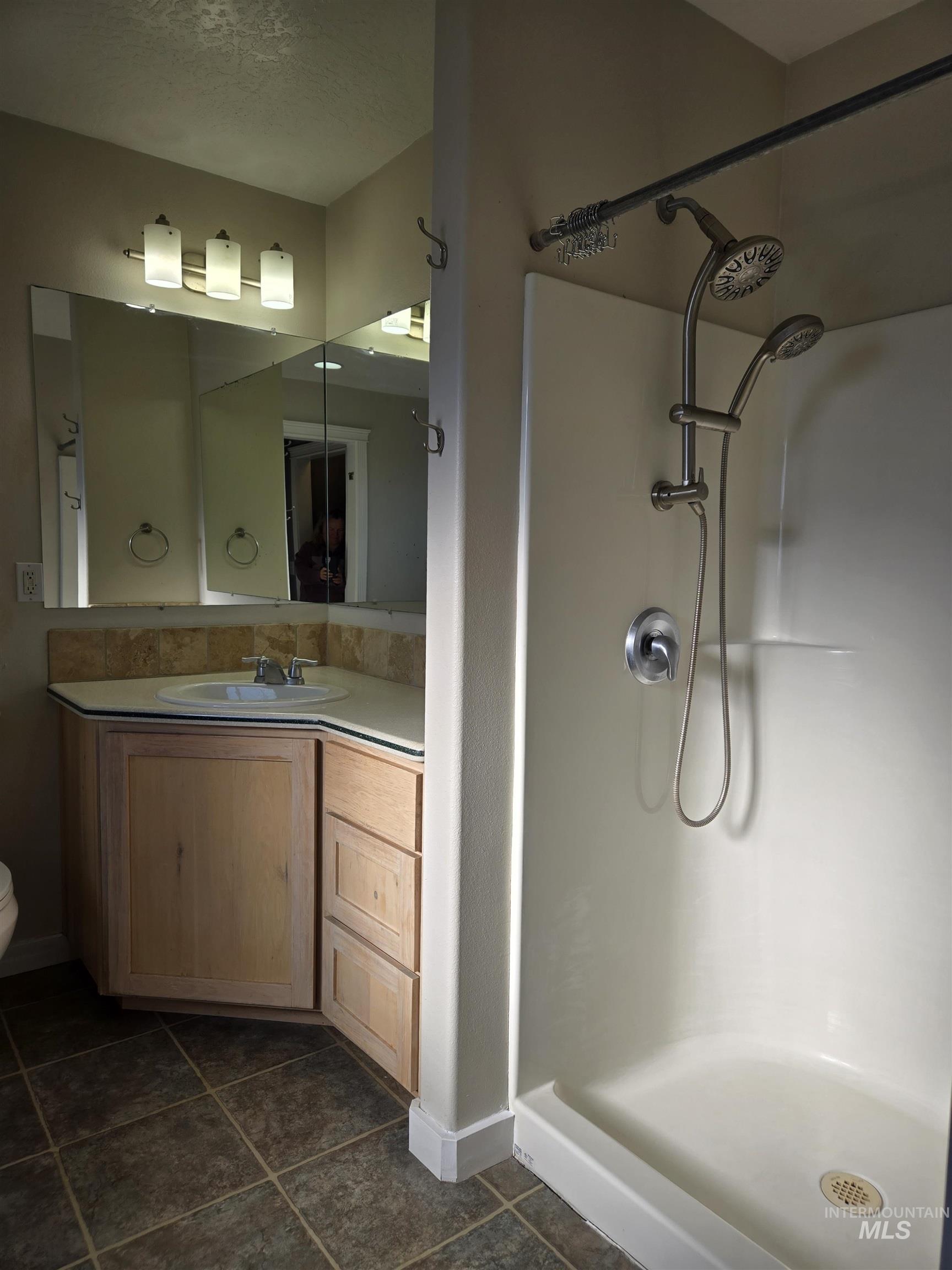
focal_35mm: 23
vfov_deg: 73.9
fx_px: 843
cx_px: 476
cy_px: 635
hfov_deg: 58.9
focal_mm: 5.4
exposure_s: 1/726
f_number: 1.8
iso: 25
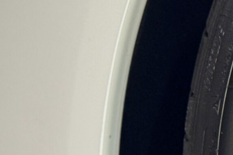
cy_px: 162
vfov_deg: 6.1
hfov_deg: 8.7
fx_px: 1443
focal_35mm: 223
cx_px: 459
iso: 250
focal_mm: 6.76
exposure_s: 1/33
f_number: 1.78
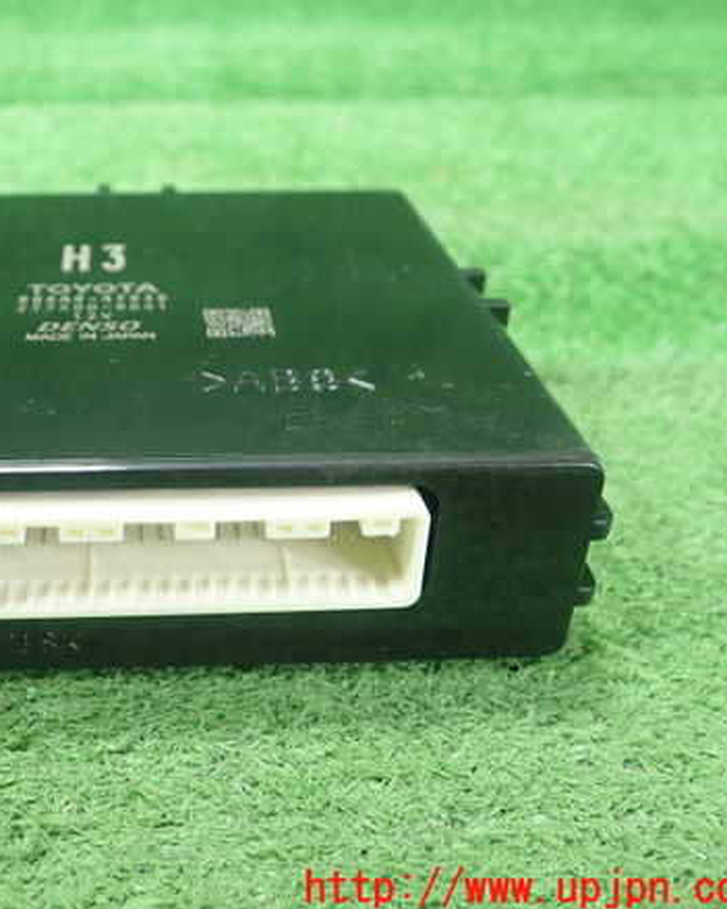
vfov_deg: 45.8
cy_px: 449
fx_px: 1076
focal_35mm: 40
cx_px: 151
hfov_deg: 36.1
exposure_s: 1/125
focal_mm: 5.5
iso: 500
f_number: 2.3
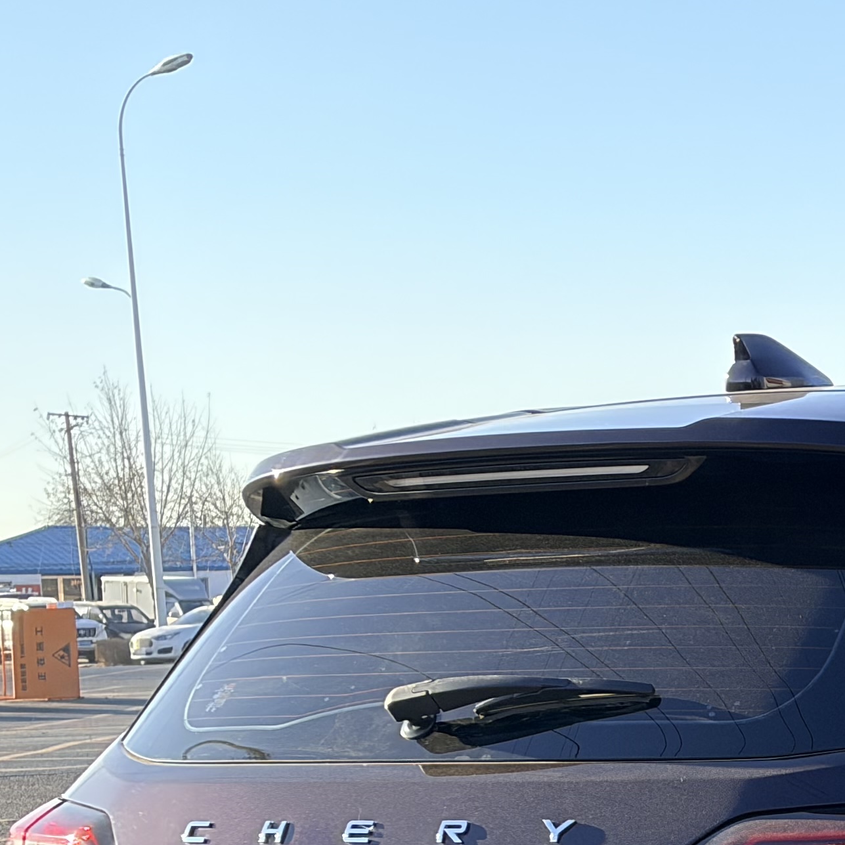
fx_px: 3977
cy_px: 929
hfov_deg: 11.7
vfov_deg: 11.9
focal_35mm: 144
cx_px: 1150
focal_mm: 5.96
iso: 50
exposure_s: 1/1422
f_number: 1.6
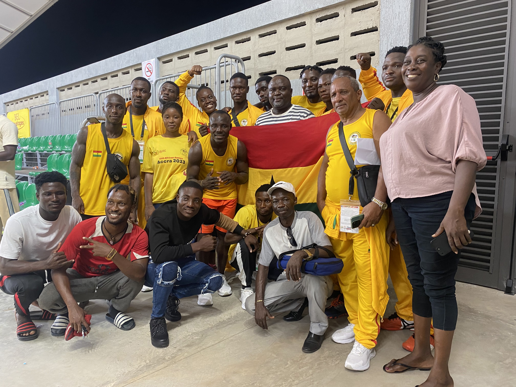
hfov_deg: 67.3
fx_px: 388
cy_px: 194
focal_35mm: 26
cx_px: 258
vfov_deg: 53.1
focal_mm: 4.25
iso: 125
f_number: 1.8
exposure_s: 1/50
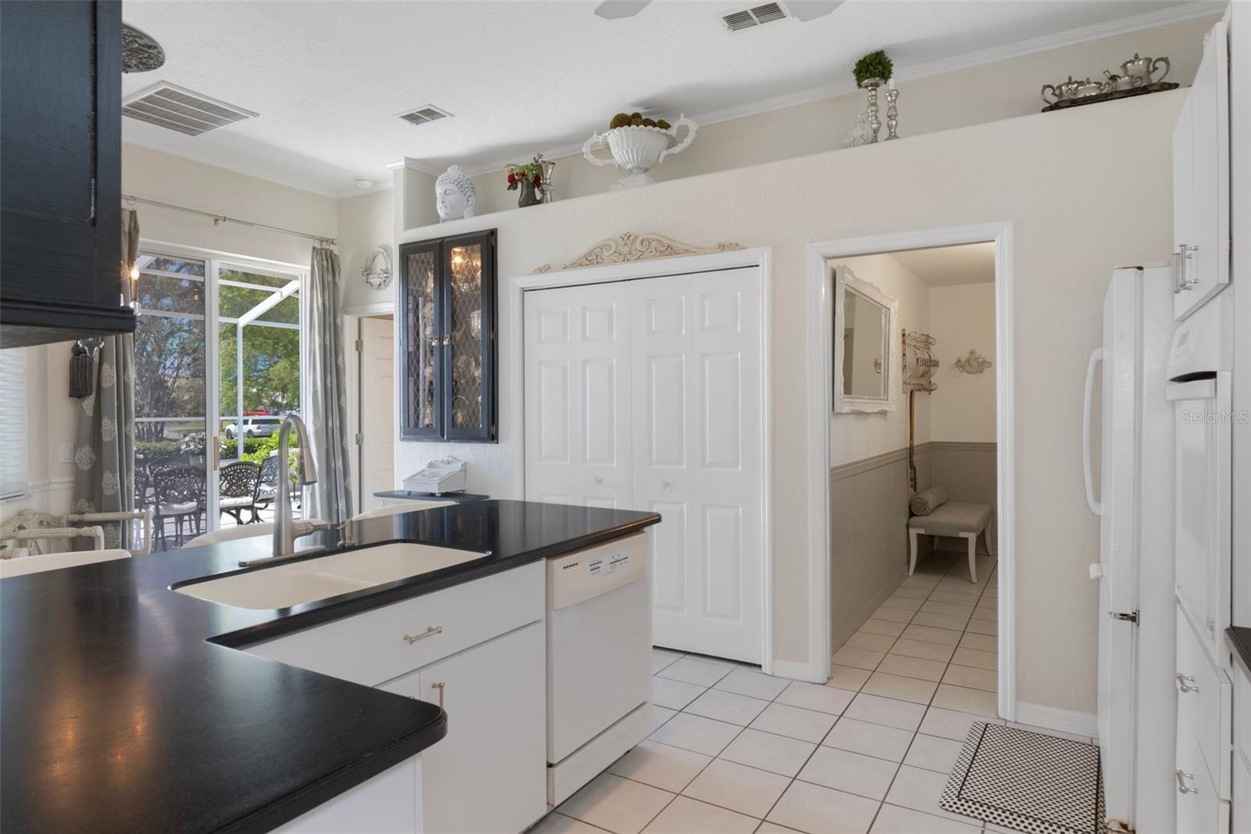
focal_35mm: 21
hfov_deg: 81.2
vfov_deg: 59.5
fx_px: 730
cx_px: 626
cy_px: 417
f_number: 8
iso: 250
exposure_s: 1/2
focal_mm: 14
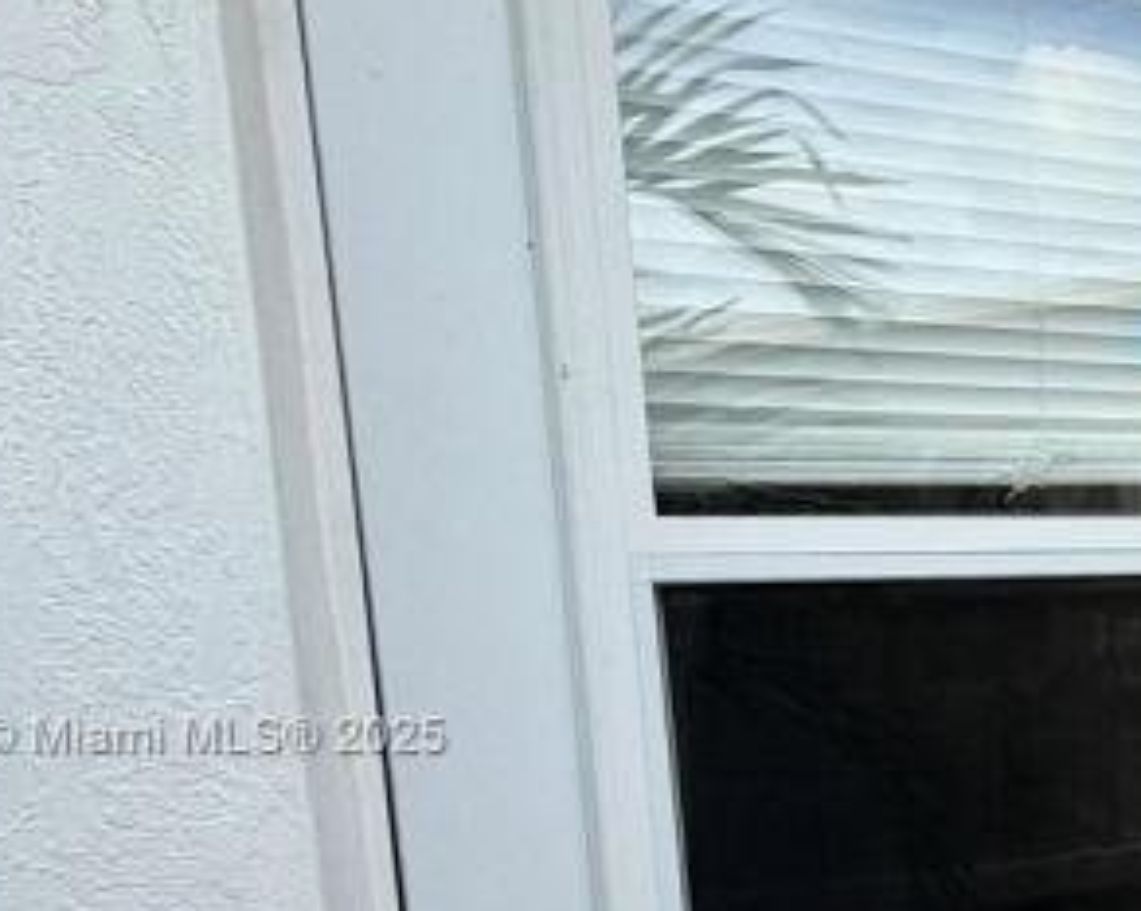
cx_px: 1571
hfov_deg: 30.2
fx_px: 1518
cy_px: 739
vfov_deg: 32.4
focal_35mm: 45
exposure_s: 1/751
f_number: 2.2
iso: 50
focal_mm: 2.22
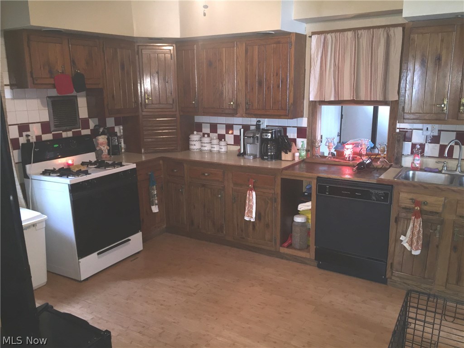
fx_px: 389
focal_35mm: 29
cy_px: 174
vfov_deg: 48.2
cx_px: 232
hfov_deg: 61.7
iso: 100
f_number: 2.2
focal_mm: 4.15
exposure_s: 1/16
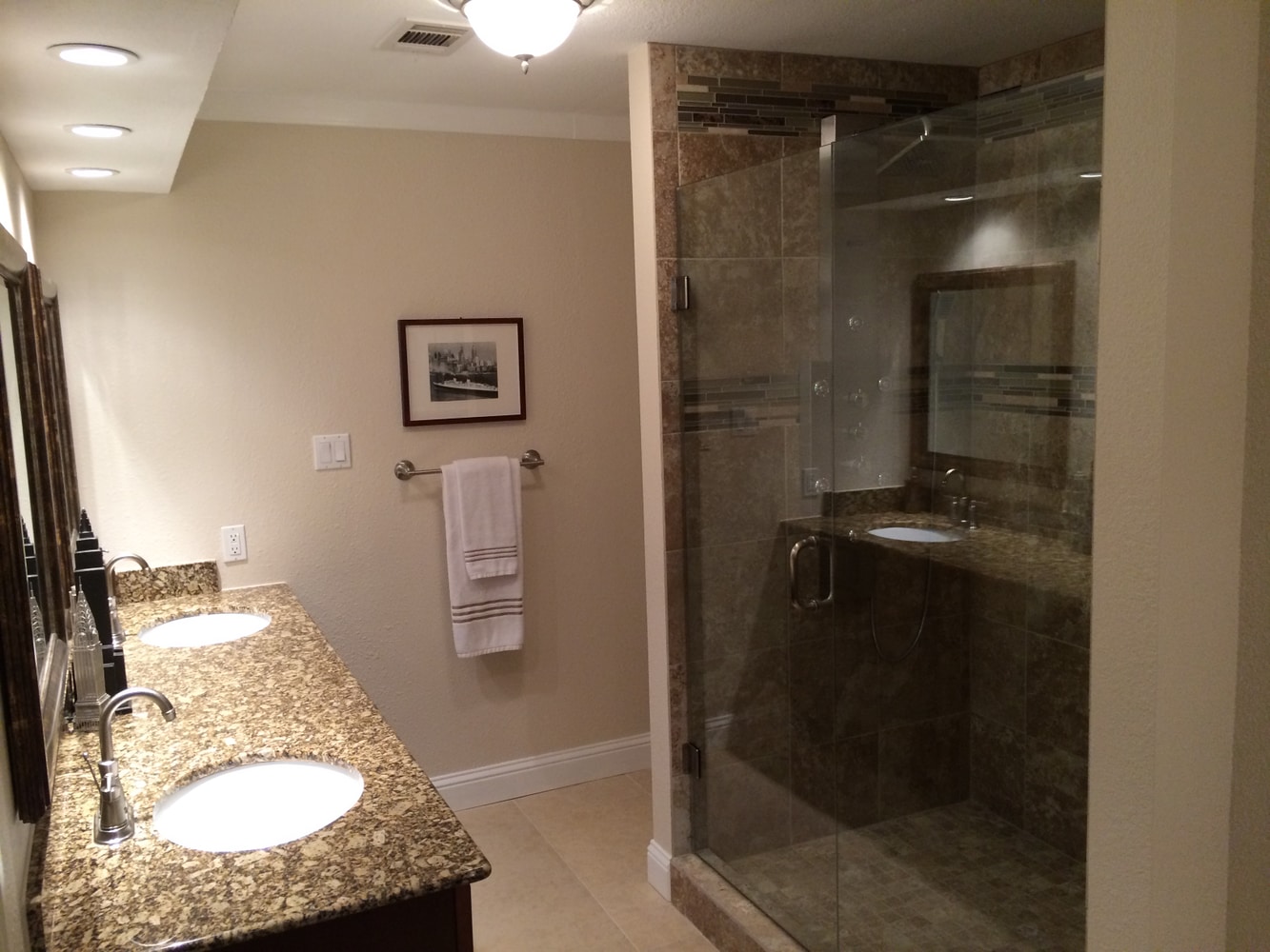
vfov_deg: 46.8
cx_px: 635
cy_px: 476
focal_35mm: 30
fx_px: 1101
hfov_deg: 60.0
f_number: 2.2
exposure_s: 1/30
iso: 160
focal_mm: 4.12
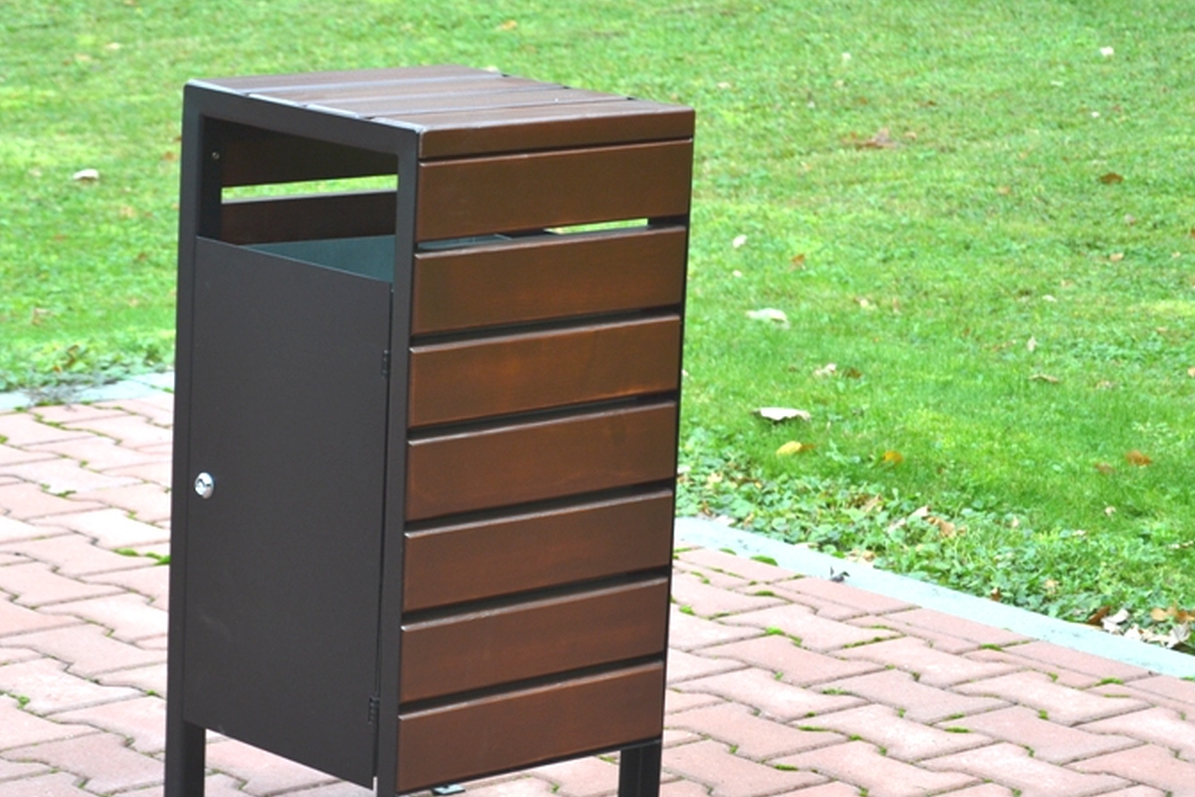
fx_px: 4174
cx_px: 423
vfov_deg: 10.9
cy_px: 479
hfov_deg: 16.3
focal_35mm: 126
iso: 180
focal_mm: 55
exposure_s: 1/125
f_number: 5.6
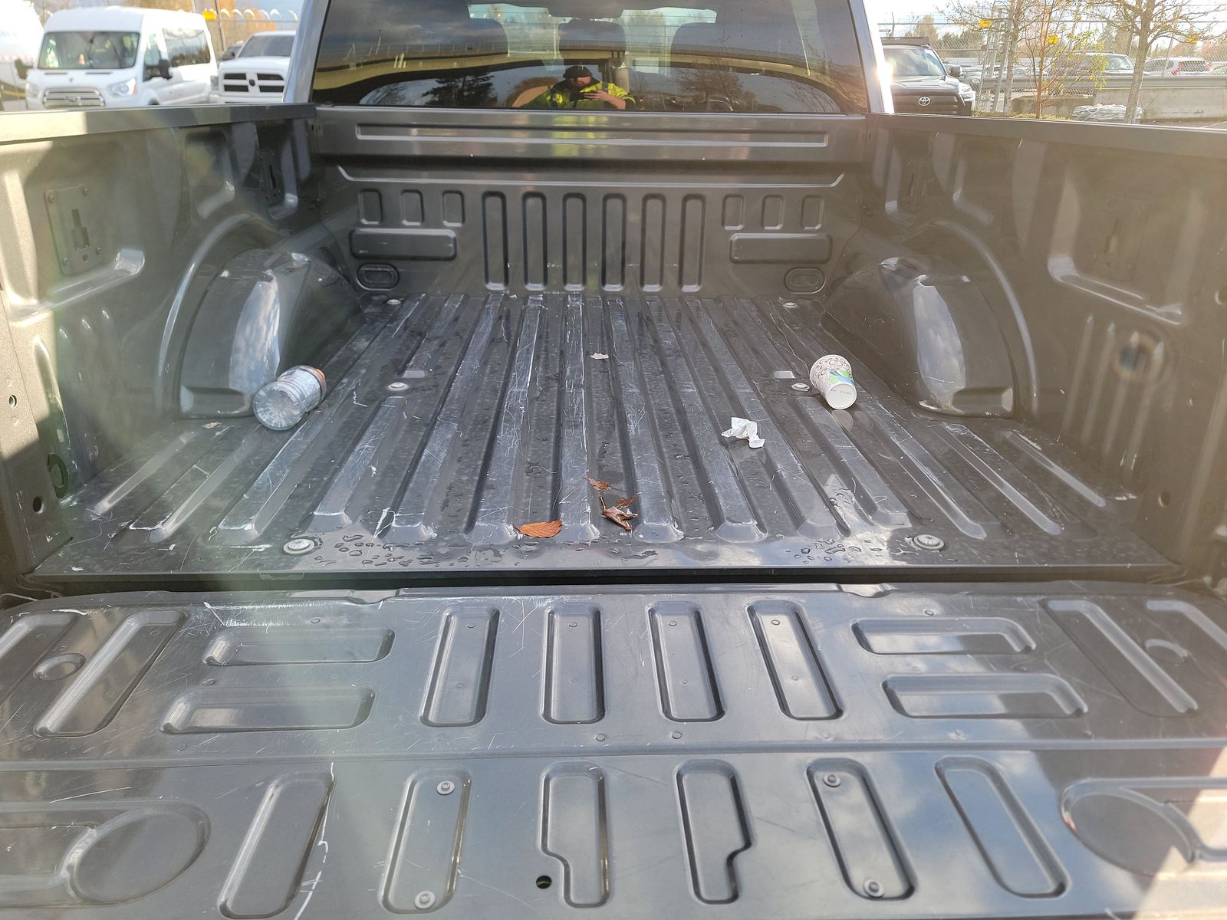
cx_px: 614
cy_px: 460
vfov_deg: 56.8
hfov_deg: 71.6
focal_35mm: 24
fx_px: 851
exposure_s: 1/132
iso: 50
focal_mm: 6.7
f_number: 1.8
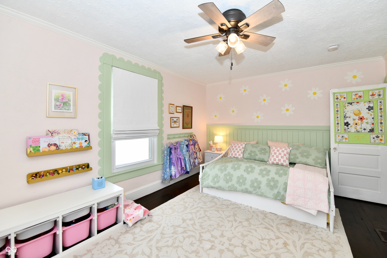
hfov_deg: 104.3
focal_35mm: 14
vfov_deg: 81.2
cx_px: 194
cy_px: 129
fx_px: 150
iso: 400
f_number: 5.6
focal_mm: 14
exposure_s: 1/60
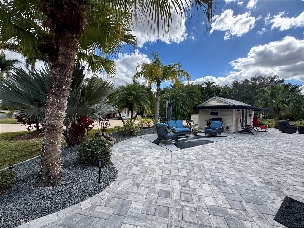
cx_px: 152
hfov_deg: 102.1
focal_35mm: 14
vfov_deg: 85.7
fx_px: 123
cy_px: 114
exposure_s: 1/968
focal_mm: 2.22
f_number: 2.2
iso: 40
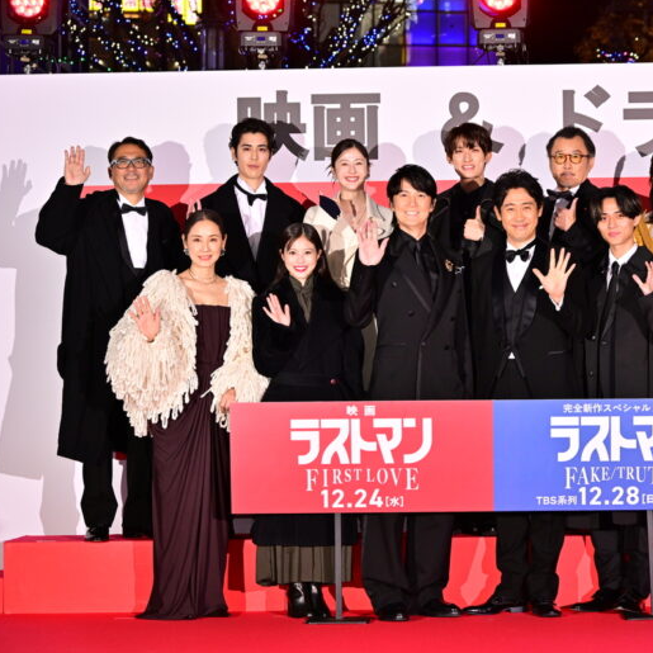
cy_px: 325
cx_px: 459
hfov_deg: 18.4
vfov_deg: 18.5
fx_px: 2006
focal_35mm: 94
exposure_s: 1/200
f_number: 6
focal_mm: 73
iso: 2000
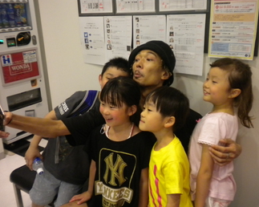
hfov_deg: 49.1
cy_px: 104
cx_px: 134
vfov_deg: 40.1
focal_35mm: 37
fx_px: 283
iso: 400
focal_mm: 6.3
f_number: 3.1
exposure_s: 1/41.8
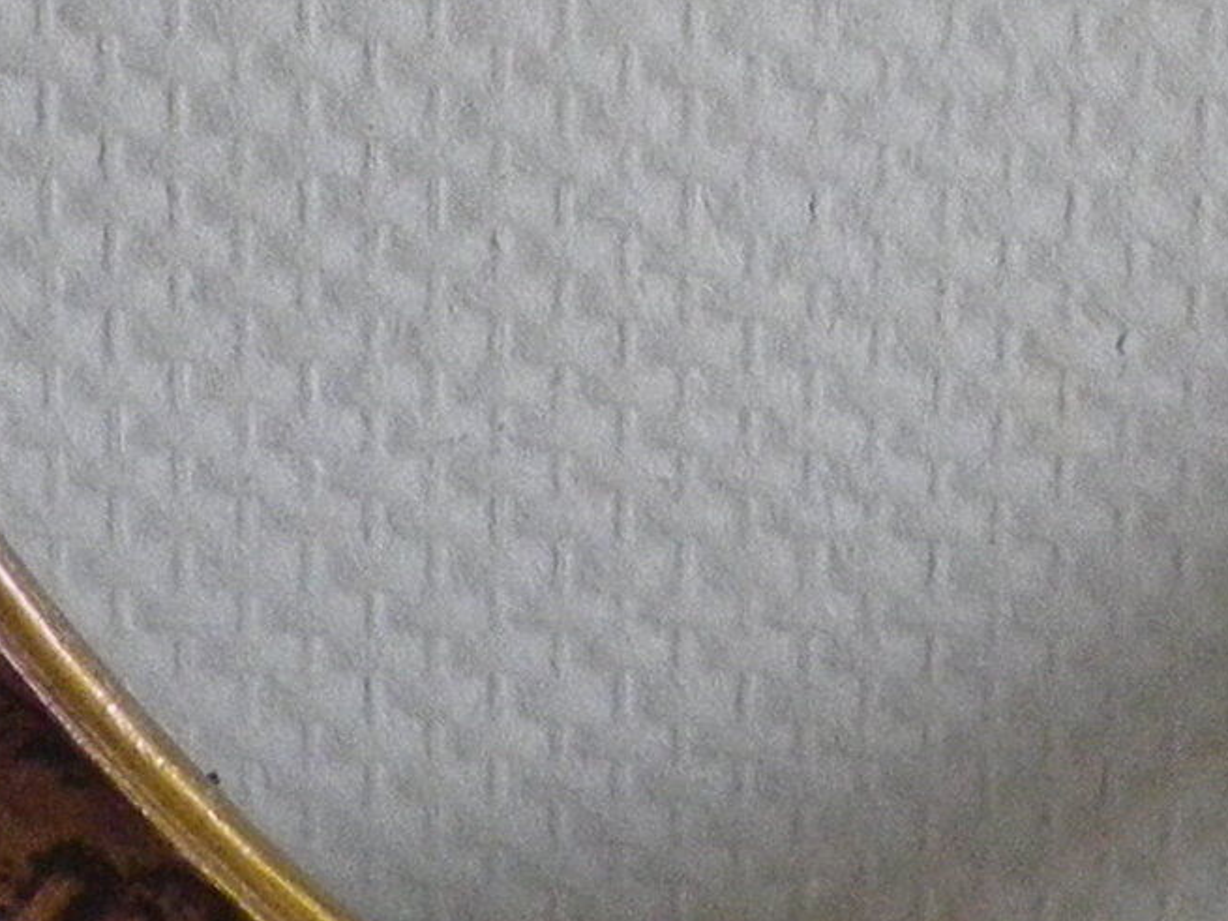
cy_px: -959
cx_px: 1299
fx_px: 6065
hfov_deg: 11.4
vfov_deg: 8.2
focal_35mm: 171
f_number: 2.6
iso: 200
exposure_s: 1/60
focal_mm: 4.9
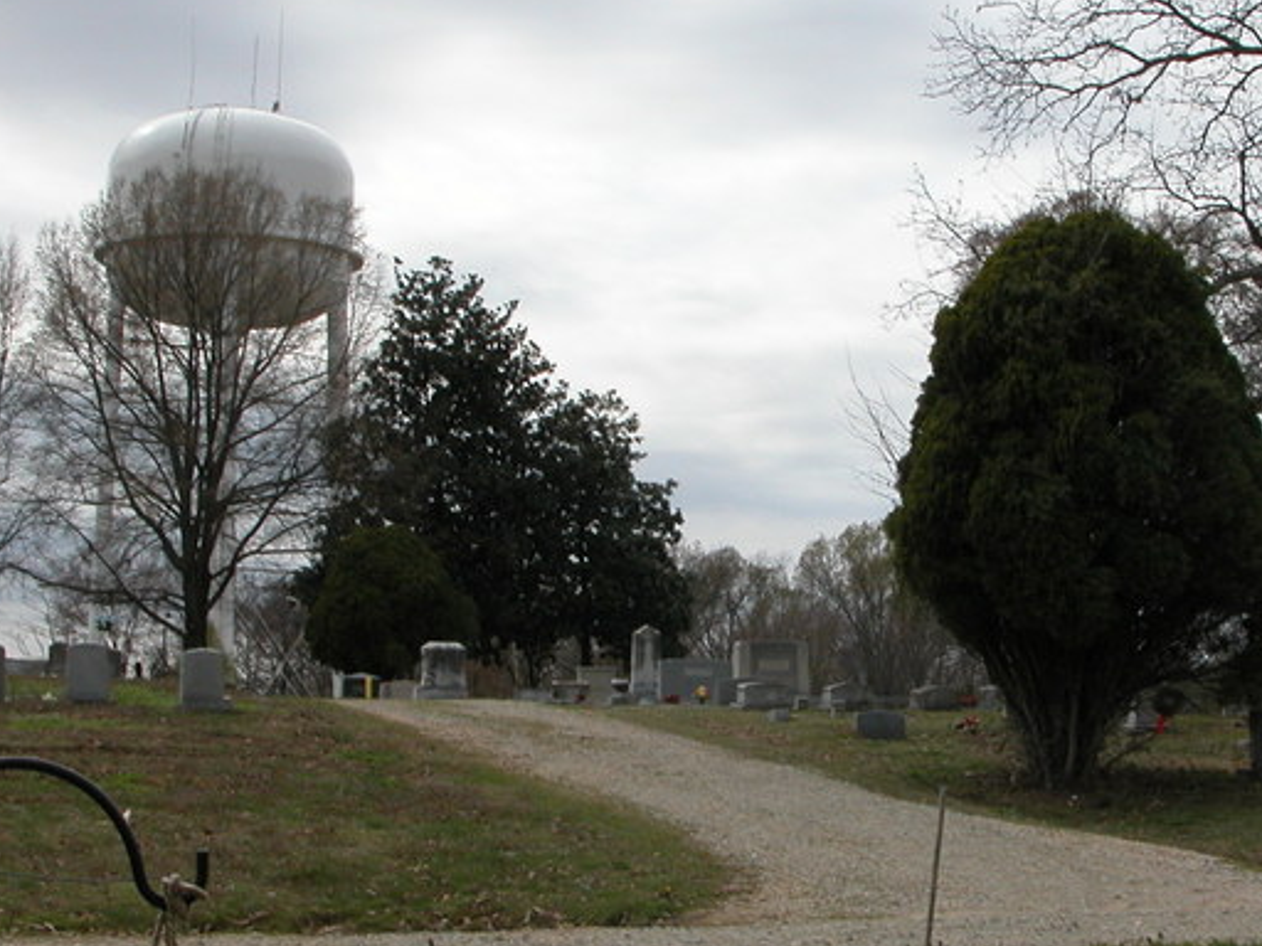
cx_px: 749
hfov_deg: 27.7
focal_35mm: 70
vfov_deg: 21.0
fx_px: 2552
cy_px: 498
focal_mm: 8.9
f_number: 7.1
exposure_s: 1/333
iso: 100
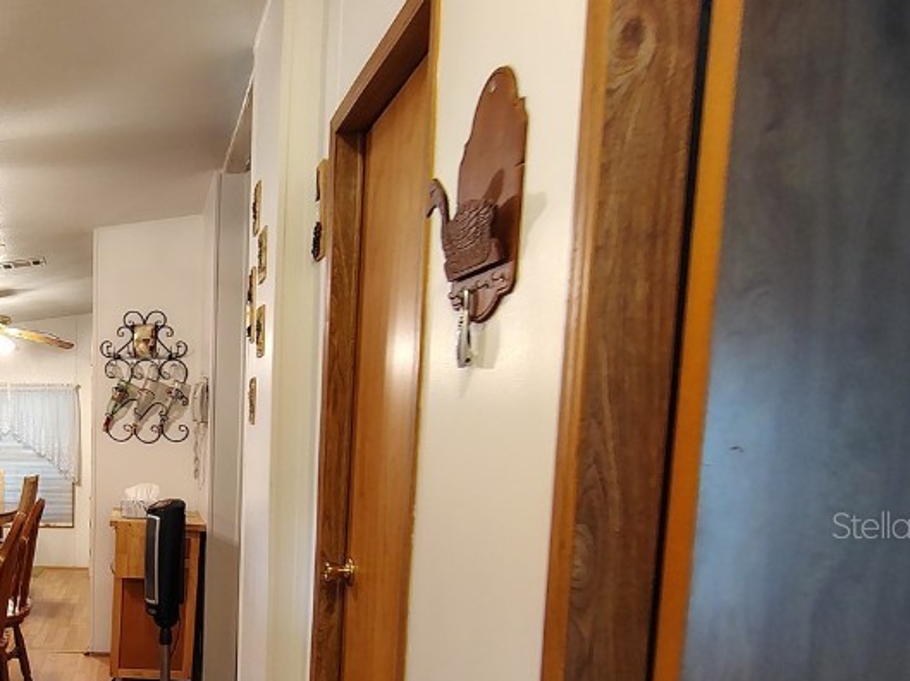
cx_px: 114
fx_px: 814
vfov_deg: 43.7
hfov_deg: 52.3
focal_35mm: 31
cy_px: 525
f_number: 2.2
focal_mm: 2.13
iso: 406
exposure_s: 1/24
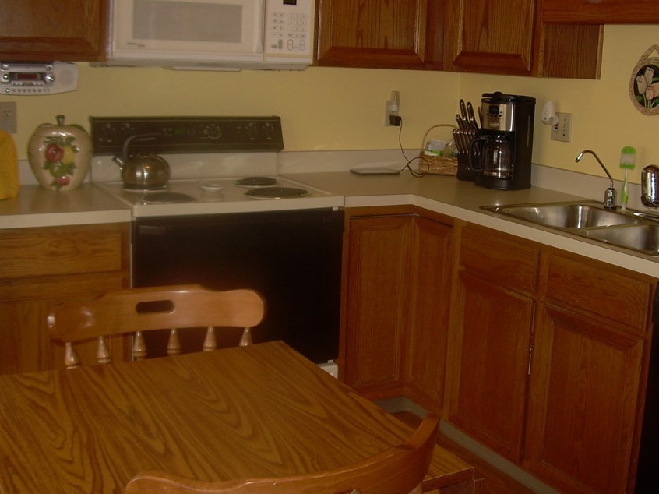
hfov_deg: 41.2
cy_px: 217
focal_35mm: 46
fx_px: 875
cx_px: 375
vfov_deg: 31.5
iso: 50
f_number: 2.8
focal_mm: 6.3
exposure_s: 1/60
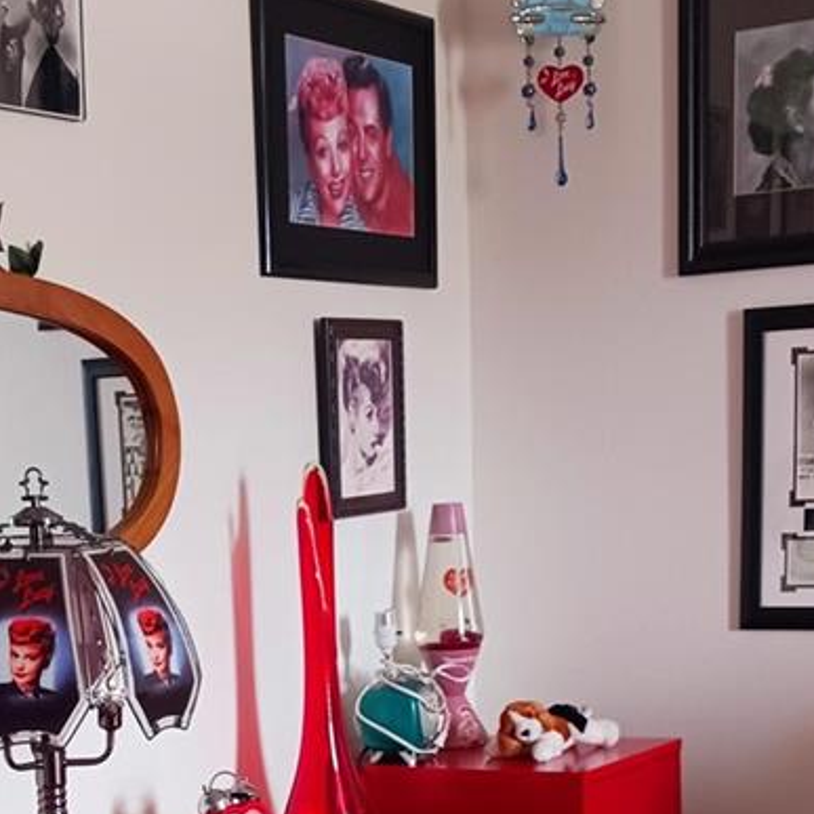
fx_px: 1969
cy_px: 883
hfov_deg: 23.3
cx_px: 269
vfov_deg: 22.1
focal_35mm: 74
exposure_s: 1/24
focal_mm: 4
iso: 250
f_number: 1.8
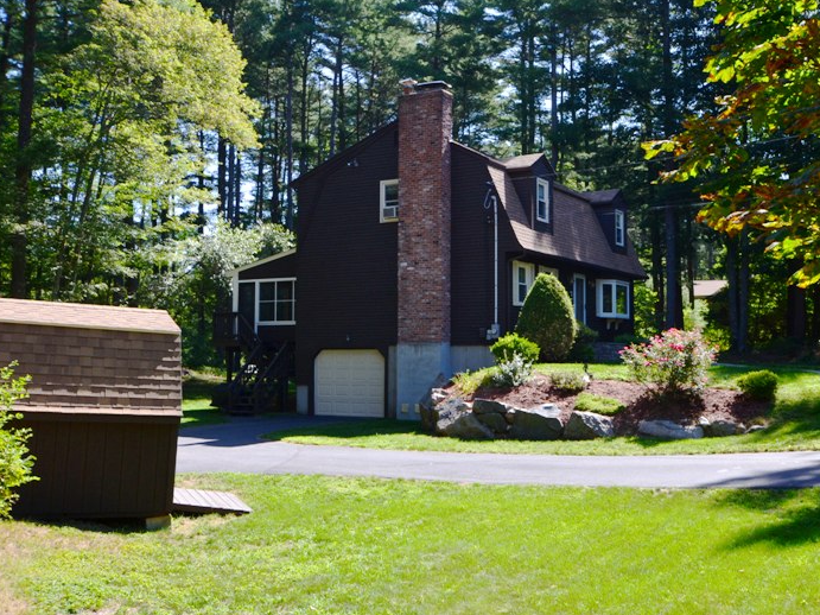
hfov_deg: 46.8
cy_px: 310
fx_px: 947
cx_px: 441
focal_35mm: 40
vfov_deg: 35.9
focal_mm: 24
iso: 400
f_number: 10
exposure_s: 1/200
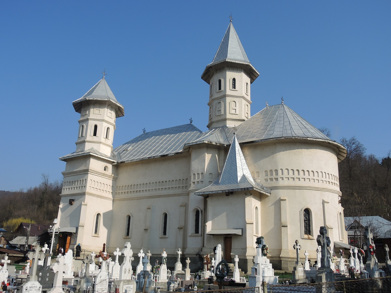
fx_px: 339
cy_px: 146
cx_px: 196
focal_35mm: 30
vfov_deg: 46.8
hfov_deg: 60.0
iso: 80
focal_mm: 6.5
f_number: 3.2
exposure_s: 1/1250
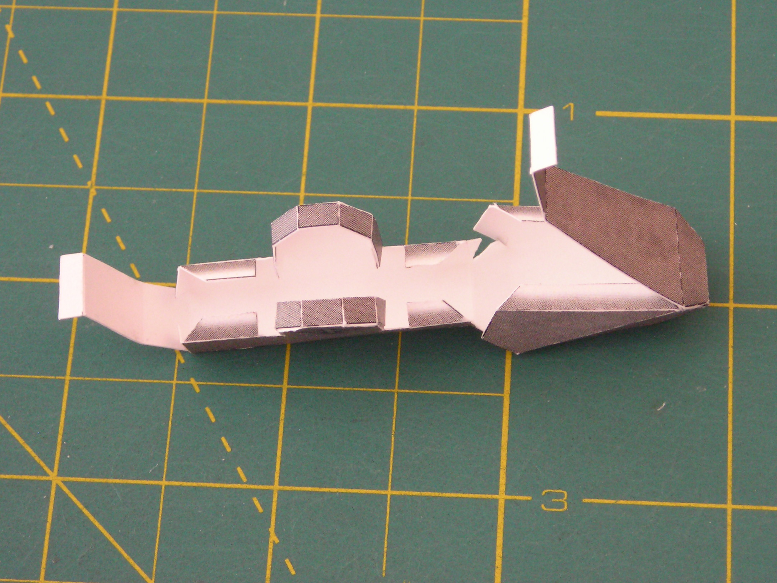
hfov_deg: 14.3
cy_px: 237
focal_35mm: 138
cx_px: 372
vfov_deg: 10.7
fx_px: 3097
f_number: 5.3
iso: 200
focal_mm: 19.2
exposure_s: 1/3.8
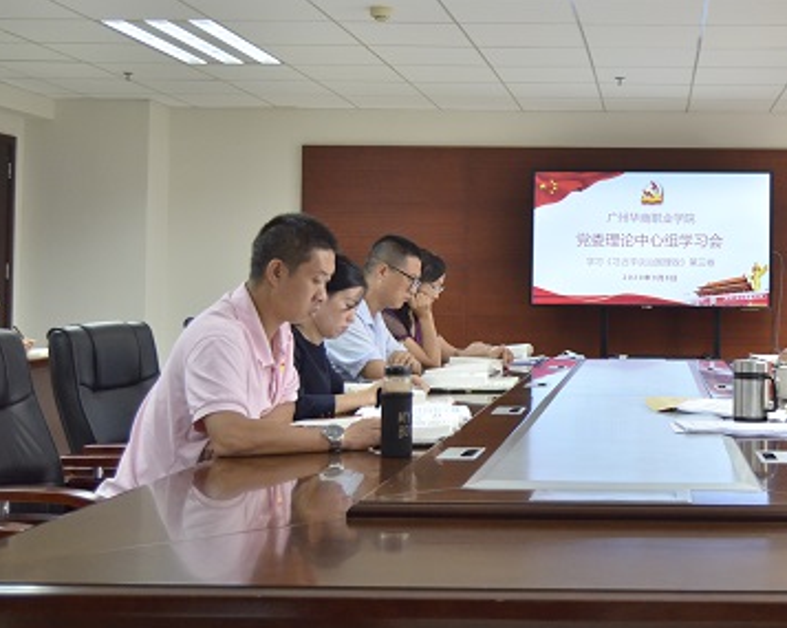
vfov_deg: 29.0
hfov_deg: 34.8
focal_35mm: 52
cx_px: 637
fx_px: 1210
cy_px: 239
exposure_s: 1/80
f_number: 3.5
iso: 1100
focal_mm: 22
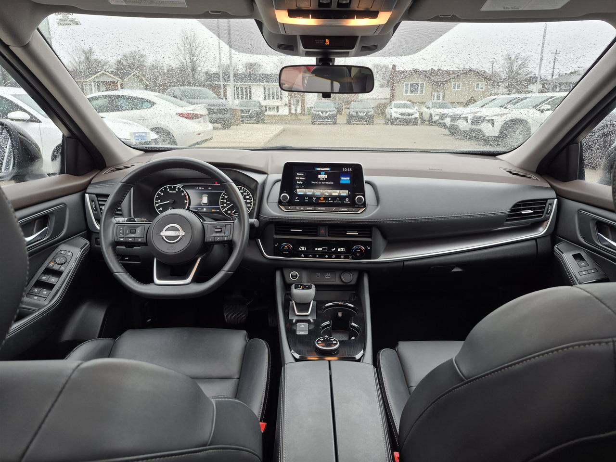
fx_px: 409
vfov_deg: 58.9
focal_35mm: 23
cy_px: 231
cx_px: 308
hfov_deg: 73.9
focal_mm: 5.4
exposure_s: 1/120
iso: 64
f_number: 1.8
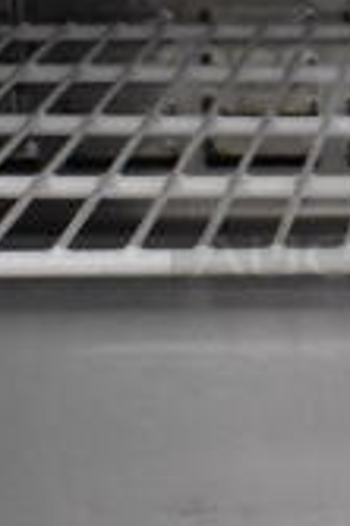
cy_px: 124
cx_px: 523
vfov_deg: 13.8
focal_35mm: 148
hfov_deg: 9.0
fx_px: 2163
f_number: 3.5
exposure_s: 1/125
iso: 5600
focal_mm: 18
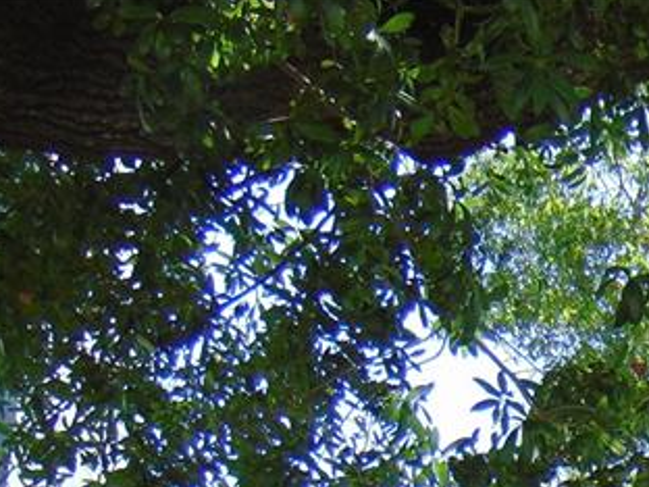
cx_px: 888
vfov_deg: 16.0
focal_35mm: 82
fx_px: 1537
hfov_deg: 21.2
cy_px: 789
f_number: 3
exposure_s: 1/200
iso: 80
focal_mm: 4.5
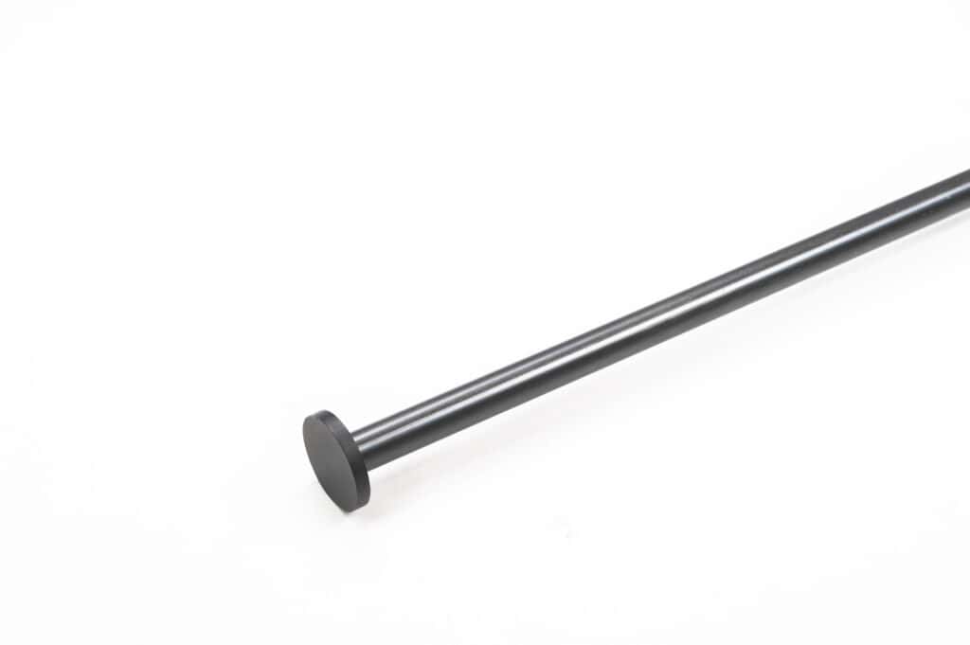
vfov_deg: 19.4
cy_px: 322
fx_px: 1885
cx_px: 485
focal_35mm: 70
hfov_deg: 28.9
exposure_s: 1/80
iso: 200
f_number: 8
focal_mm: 70
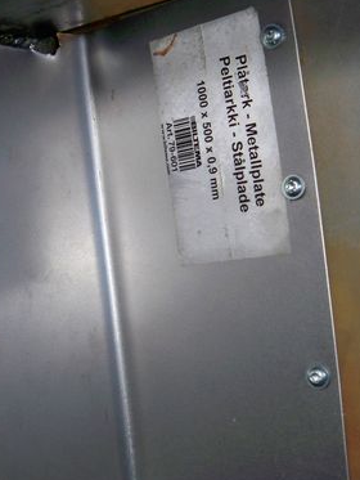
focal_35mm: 61
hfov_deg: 23.4
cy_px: 236
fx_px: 845
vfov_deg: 31.7
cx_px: 30
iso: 200
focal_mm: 7.9
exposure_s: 1/30
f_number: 3.1
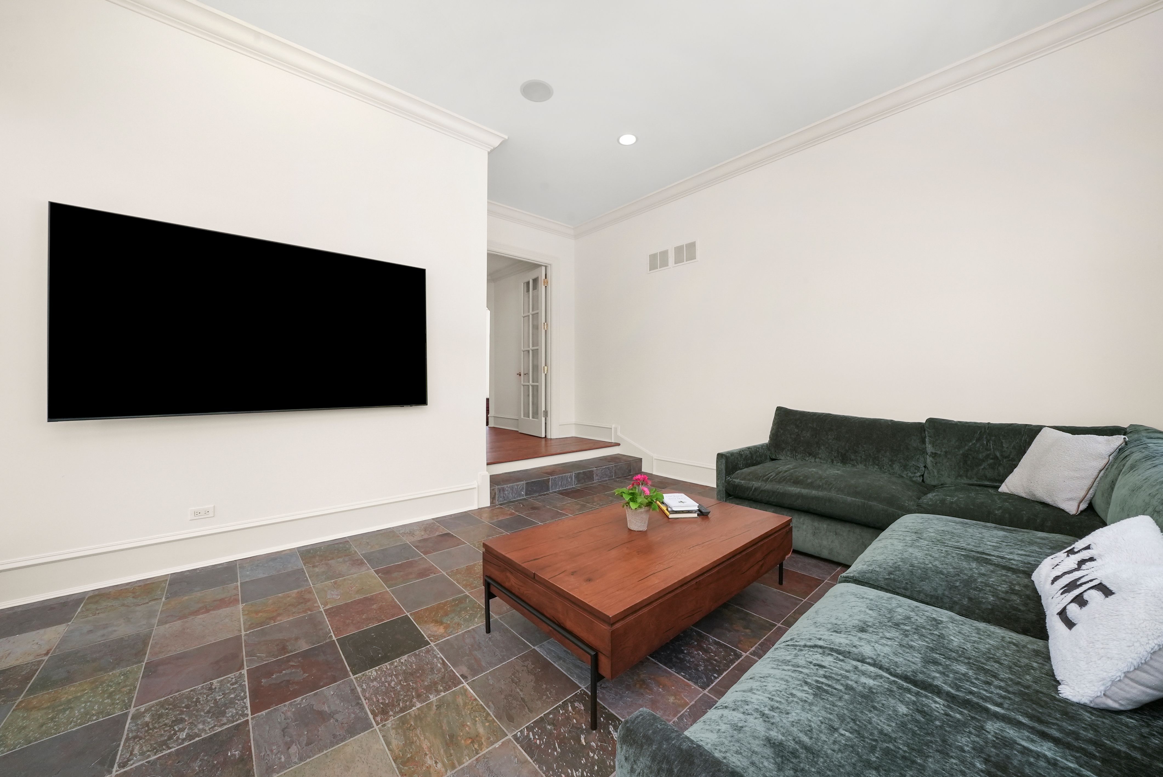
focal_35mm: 12
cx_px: 582
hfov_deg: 112.6
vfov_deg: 90.1
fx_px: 388
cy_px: 388
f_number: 13
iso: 2000
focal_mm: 12
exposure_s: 1/25
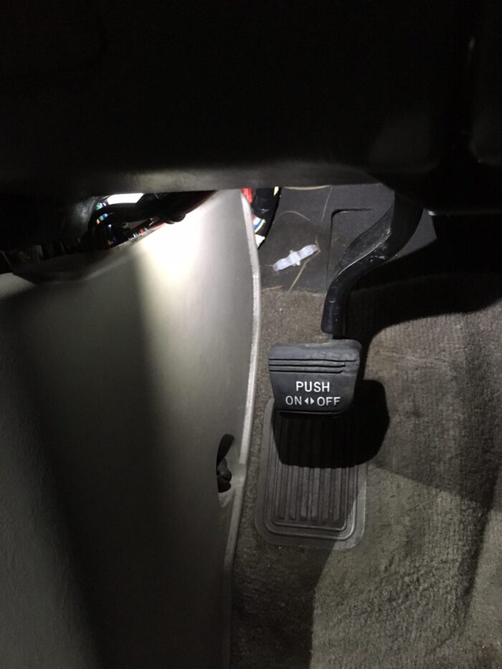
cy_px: 334
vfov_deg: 61.7
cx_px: 251
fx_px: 561
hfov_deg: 48.2
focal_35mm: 29
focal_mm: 4.15
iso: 320
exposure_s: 1/15
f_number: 2.2
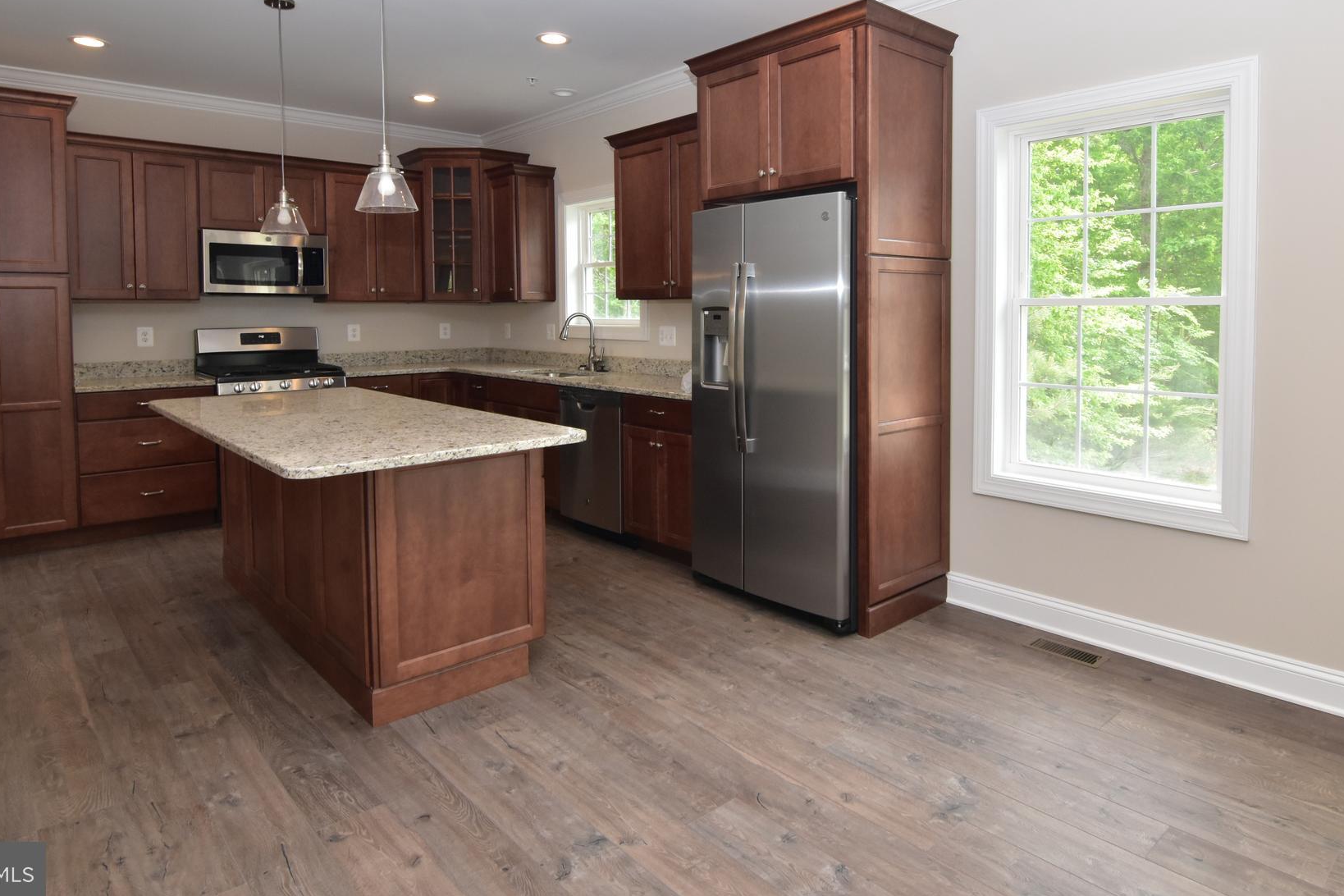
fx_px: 770
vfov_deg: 59.7
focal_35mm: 21
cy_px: 342
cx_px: 704
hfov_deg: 82.2
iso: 800
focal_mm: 11
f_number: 8
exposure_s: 1/80
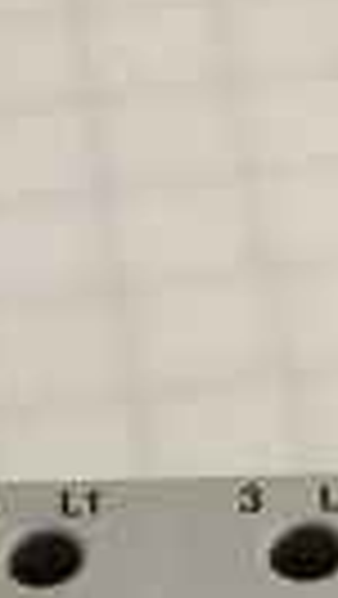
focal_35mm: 143
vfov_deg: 12.7
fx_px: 2274
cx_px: 275
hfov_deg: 8.5
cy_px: 1286
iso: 32
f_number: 2.2
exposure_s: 1/15
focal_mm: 4.15
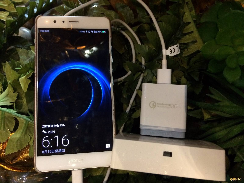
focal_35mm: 29
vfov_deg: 48.2
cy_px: 92
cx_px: 122
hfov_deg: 61.7
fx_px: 204
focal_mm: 4.15
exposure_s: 1/25
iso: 320
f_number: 2.2
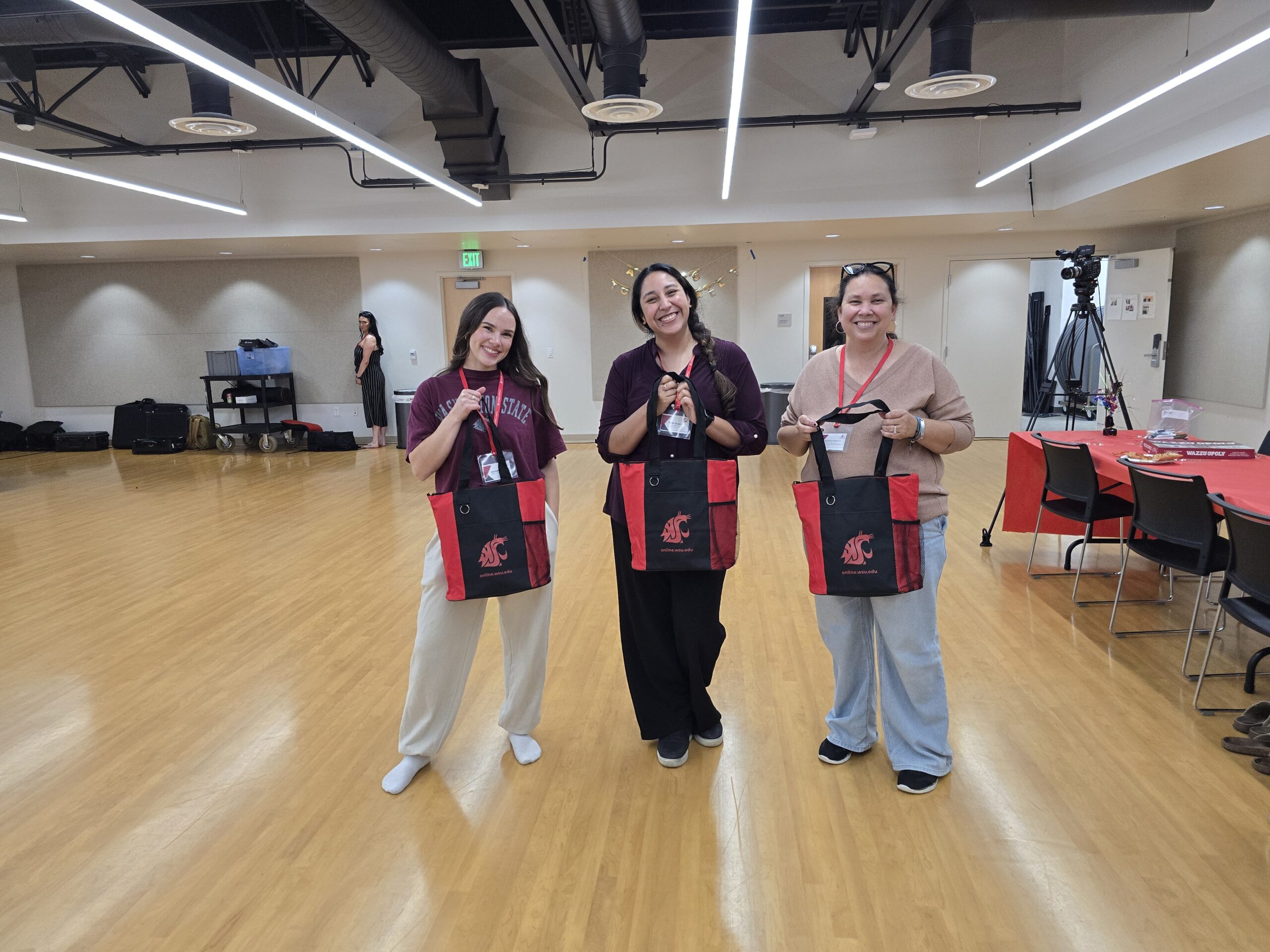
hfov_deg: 73.9
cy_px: 476
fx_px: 844
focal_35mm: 23
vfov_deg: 58.9
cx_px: 635
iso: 250
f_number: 1.7
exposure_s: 1/120
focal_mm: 6.3
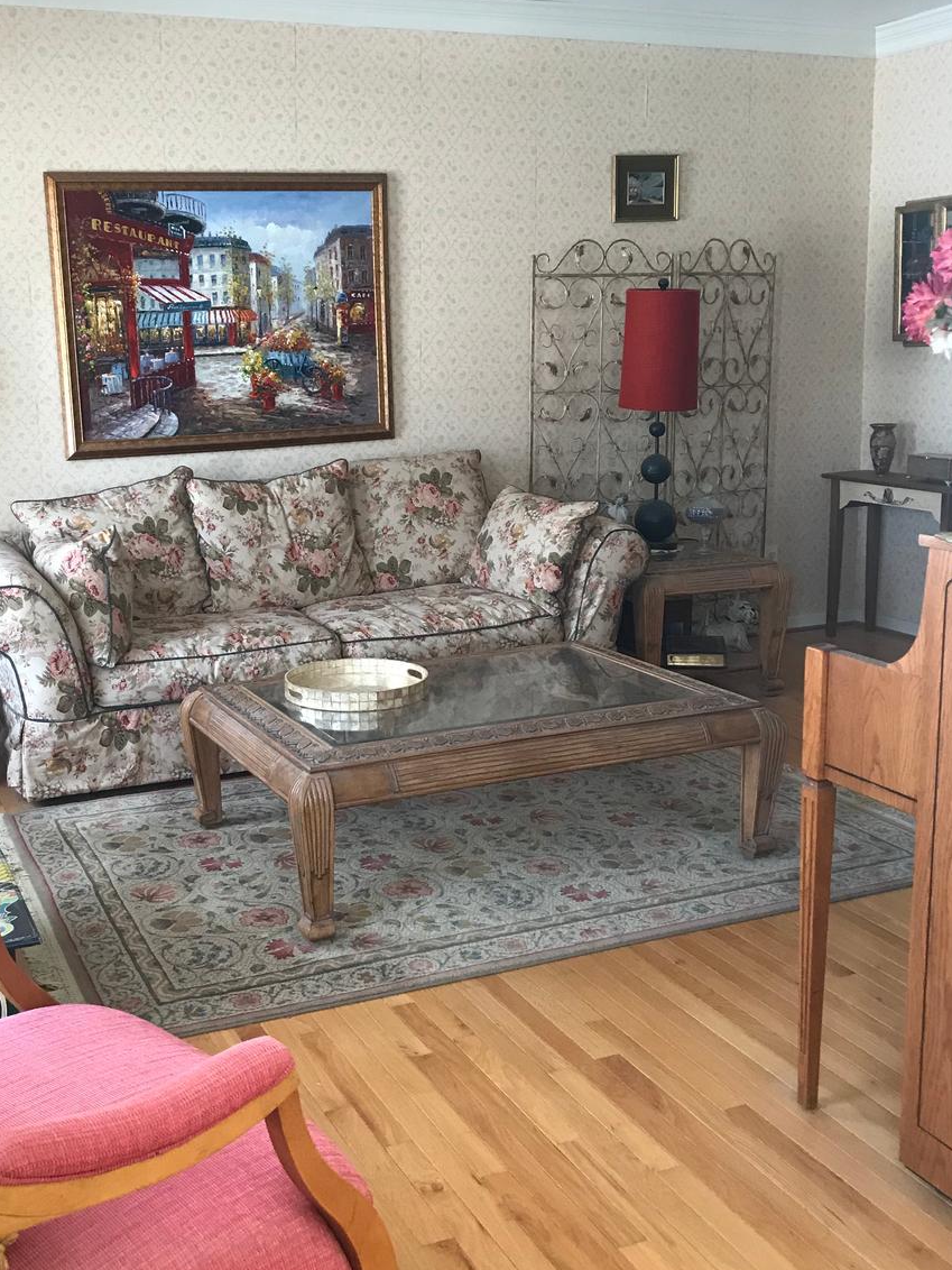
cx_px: 355
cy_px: 597
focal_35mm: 38
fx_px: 1393
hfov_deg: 37.5
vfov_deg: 48.9
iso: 50
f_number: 1.8
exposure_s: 1/15
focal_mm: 3.99
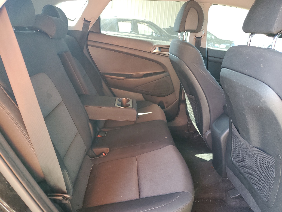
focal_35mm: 26
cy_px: 106
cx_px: 141
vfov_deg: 53.1
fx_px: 212
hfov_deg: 67.3
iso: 96
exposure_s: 1/60.2
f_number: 1.5
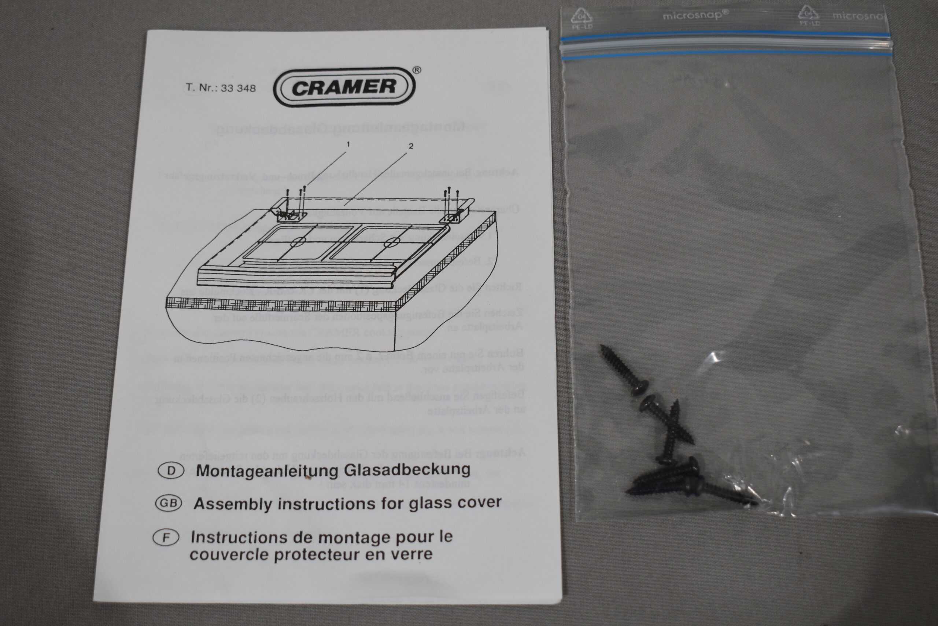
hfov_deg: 41.1
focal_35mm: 48
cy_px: 313
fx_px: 1251
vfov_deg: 28.1
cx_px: 469
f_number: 5.6
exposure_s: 1/125
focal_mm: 32
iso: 250
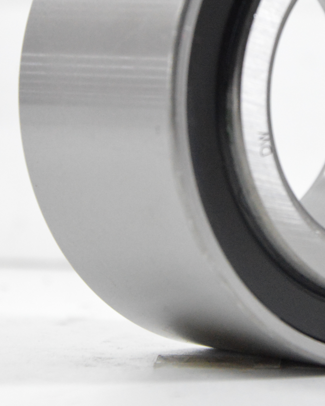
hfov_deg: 6.0
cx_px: 307
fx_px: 3102
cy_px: 103
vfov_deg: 7.5
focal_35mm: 258
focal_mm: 70
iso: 3200
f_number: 7.1
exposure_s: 1/100
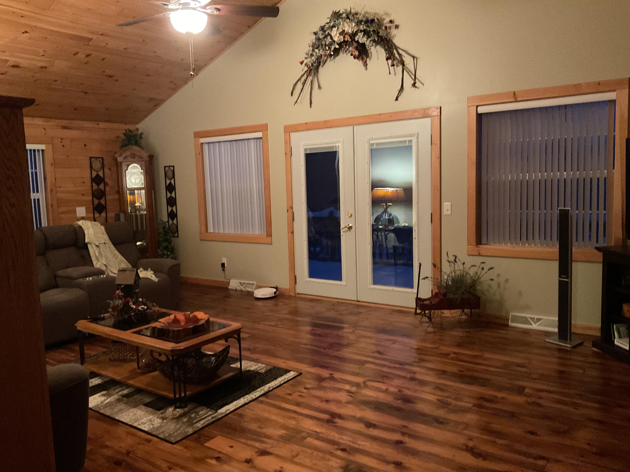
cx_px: 315
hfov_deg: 61.7
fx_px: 528
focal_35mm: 29
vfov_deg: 48.2
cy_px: 236
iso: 500
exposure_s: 1/20
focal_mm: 3
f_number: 1.8
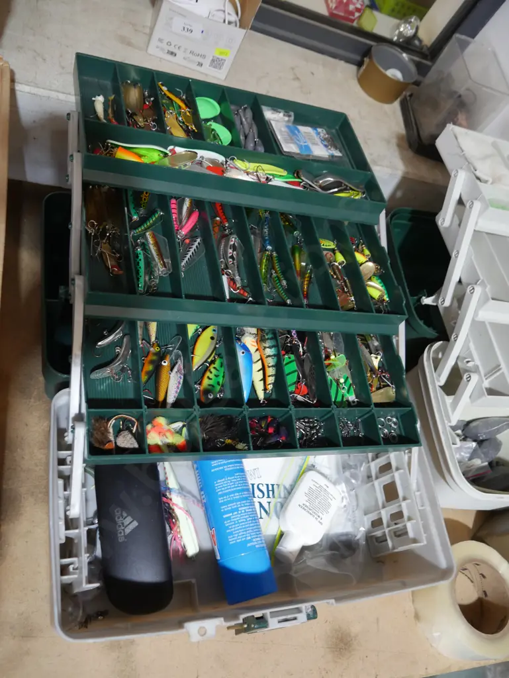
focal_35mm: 30
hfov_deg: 46.8
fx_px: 588
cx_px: 254
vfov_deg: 59.9
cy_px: 339
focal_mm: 15
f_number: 3.6
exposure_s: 1/60
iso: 640
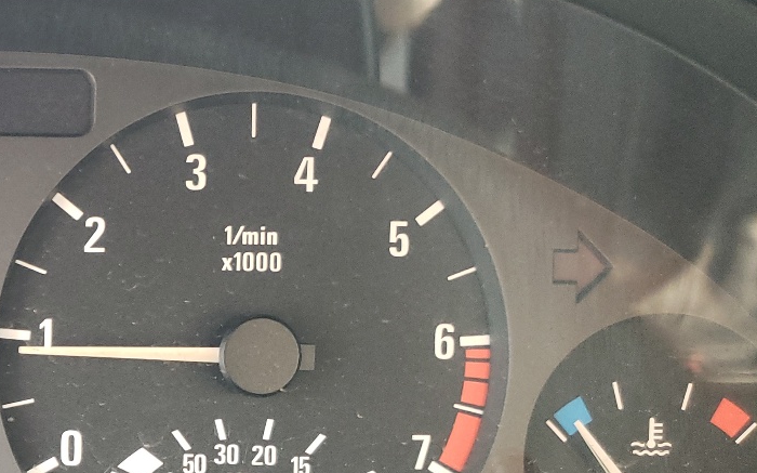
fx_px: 1299
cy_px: 392
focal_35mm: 63
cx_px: -99
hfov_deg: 29.0
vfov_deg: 20.3
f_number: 1.5
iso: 130
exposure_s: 1/60.2
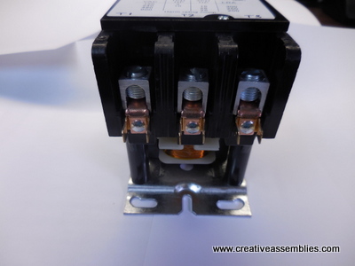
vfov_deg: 54.9
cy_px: 133
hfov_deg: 69.4
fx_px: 256
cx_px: 178
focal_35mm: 25
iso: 125
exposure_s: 1/40
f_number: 3.3
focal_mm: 4.5
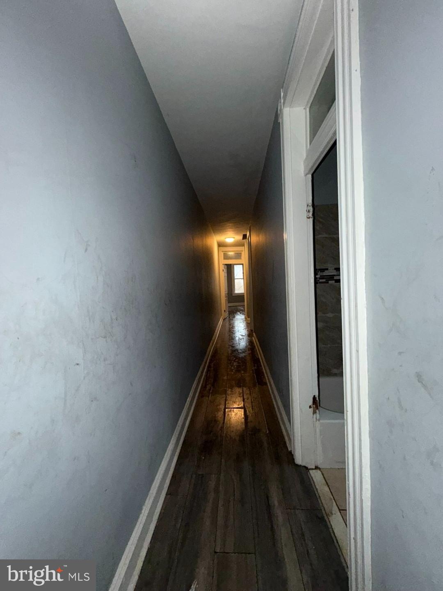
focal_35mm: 14
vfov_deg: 102.1
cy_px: 296
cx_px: 222
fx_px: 239
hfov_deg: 85.7
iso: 200
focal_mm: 2.22
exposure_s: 1/60
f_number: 2.2
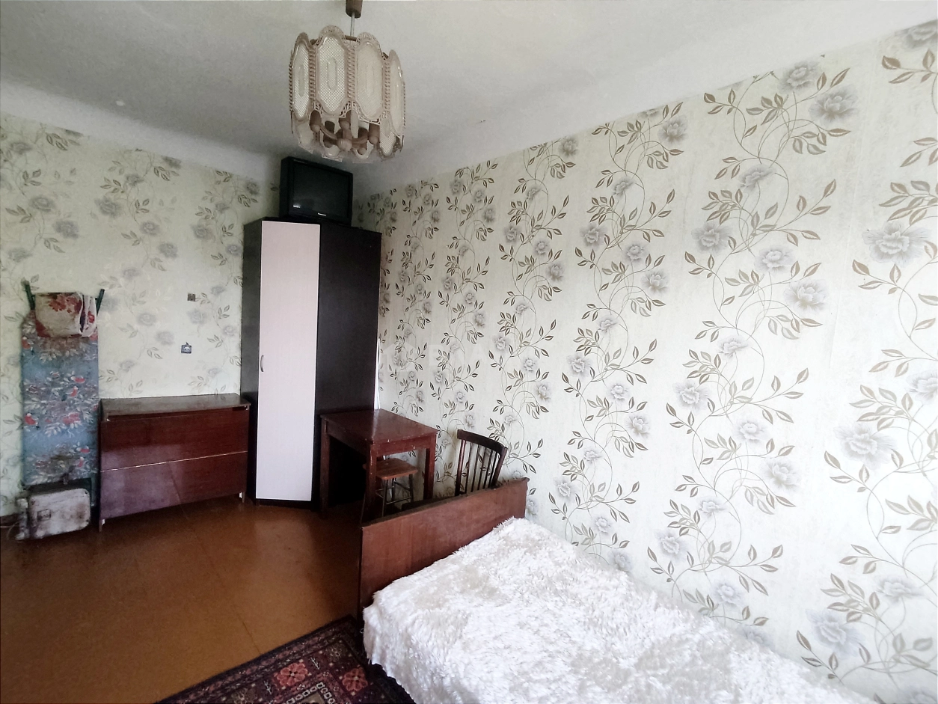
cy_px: 352
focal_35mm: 15
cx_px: 469
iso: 393
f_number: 2.2
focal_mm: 1.6
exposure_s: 1/33
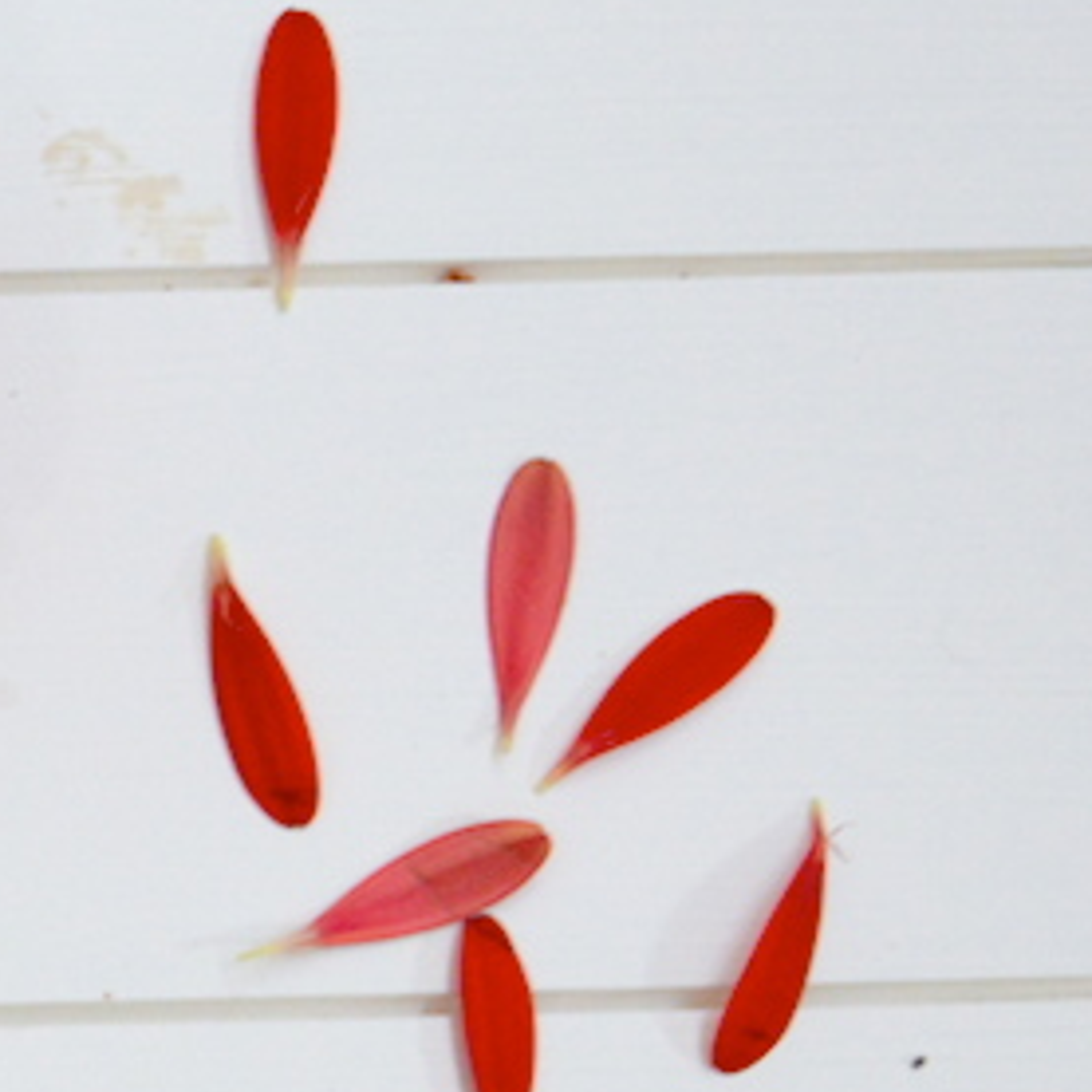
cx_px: -1127
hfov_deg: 8.8
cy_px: 1246
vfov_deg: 9.2
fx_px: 6710
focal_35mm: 188
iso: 800
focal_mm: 34
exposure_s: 1/50
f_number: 4.2
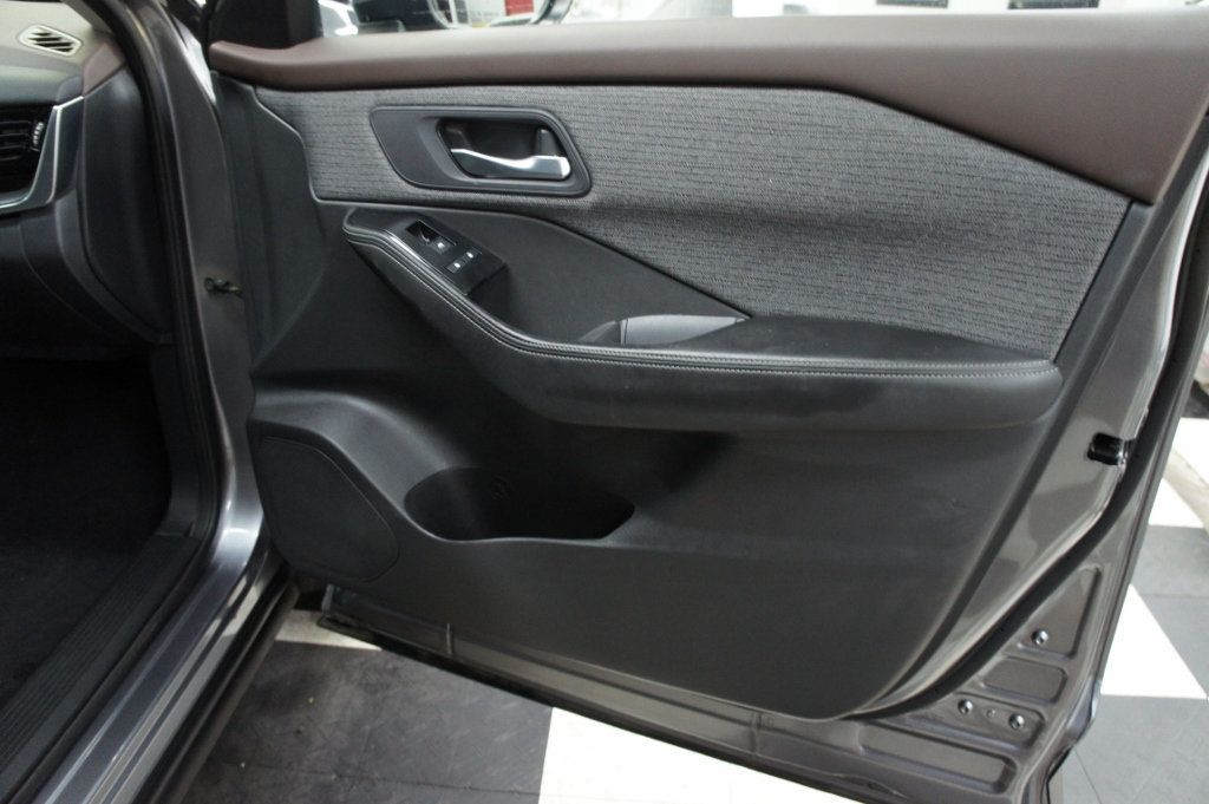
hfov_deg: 67.4
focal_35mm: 27
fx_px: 906
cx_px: 604
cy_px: 402
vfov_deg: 47.9
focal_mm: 18
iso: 1000
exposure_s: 1/30
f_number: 3.5
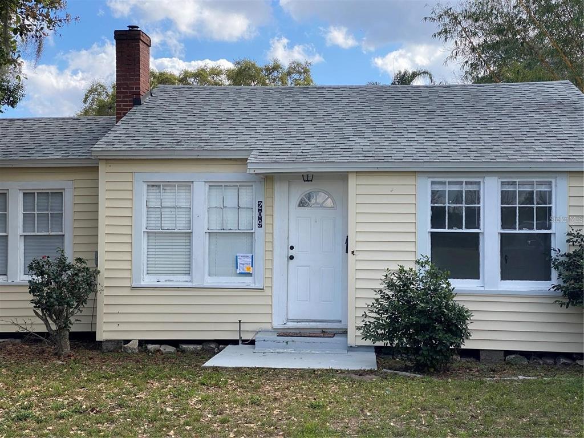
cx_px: 292
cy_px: 219
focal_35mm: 52
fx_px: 877
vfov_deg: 28.0
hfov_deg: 36.8
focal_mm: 6
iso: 20
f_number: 2
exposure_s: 1/813
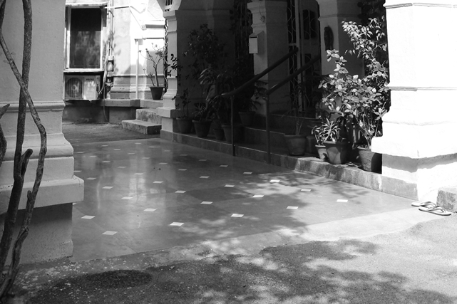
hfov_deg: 40.3
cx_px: 212
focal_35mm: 49
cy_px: -53
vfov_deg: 25.0
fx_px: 622
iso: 640
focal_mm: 20
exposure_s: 1/320
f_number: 7.1
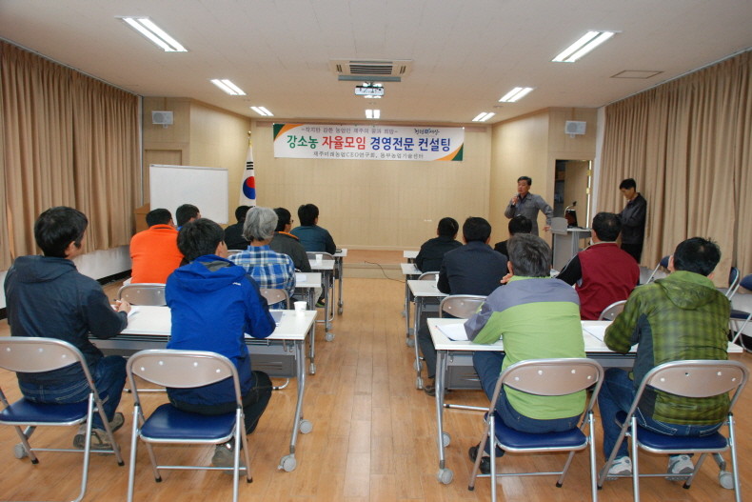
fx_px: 627
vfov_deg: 43.6
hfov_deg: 61.9
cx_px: 376
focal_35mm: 30
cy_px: 251
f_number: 5
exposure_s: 1/60
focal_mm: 20
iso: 1000
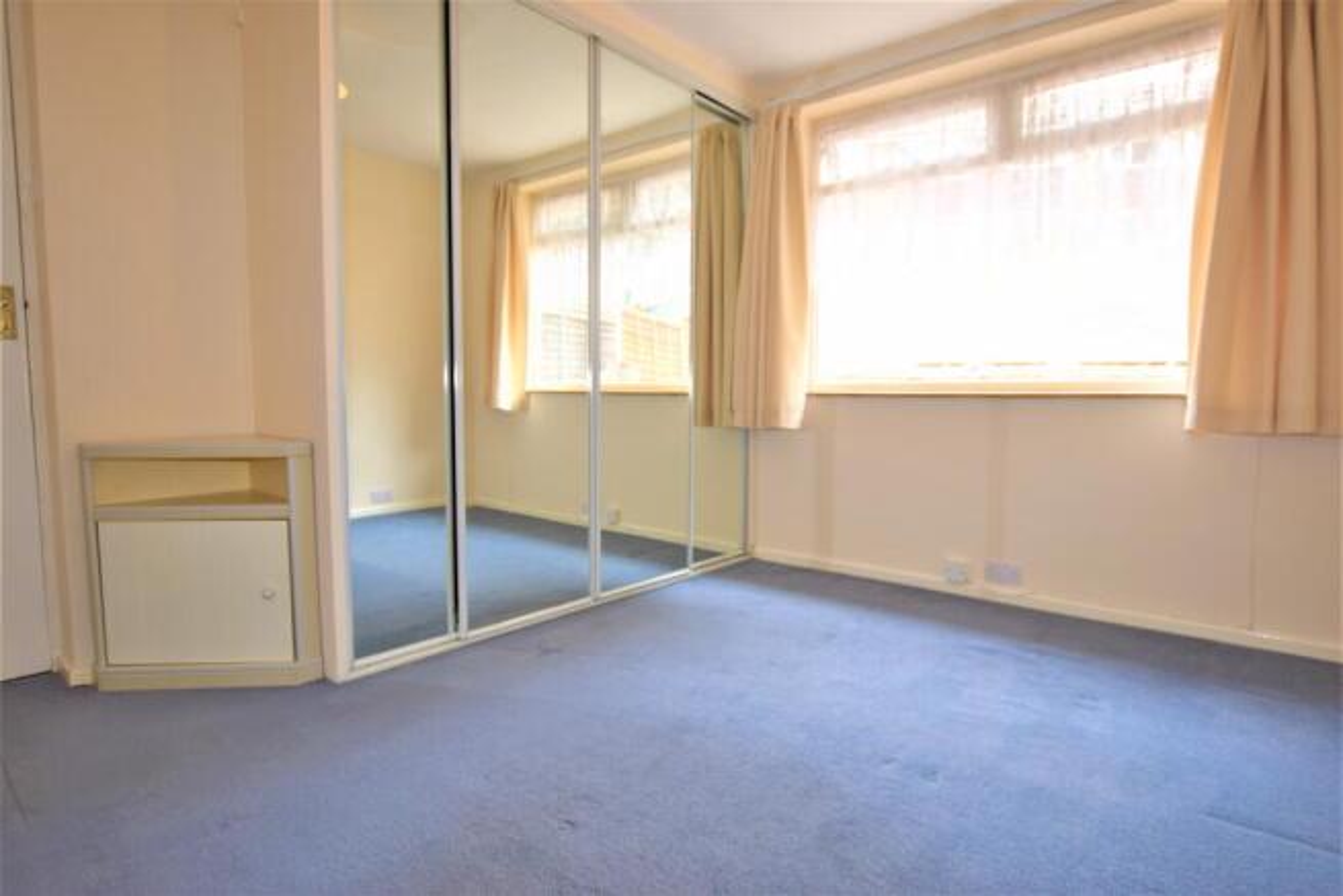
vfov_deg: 77.4
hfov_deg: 100.4
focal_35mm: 15
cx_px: 672
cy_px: 448
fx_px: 560
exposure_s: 1/125
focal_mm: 10
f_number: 3.5
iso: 400
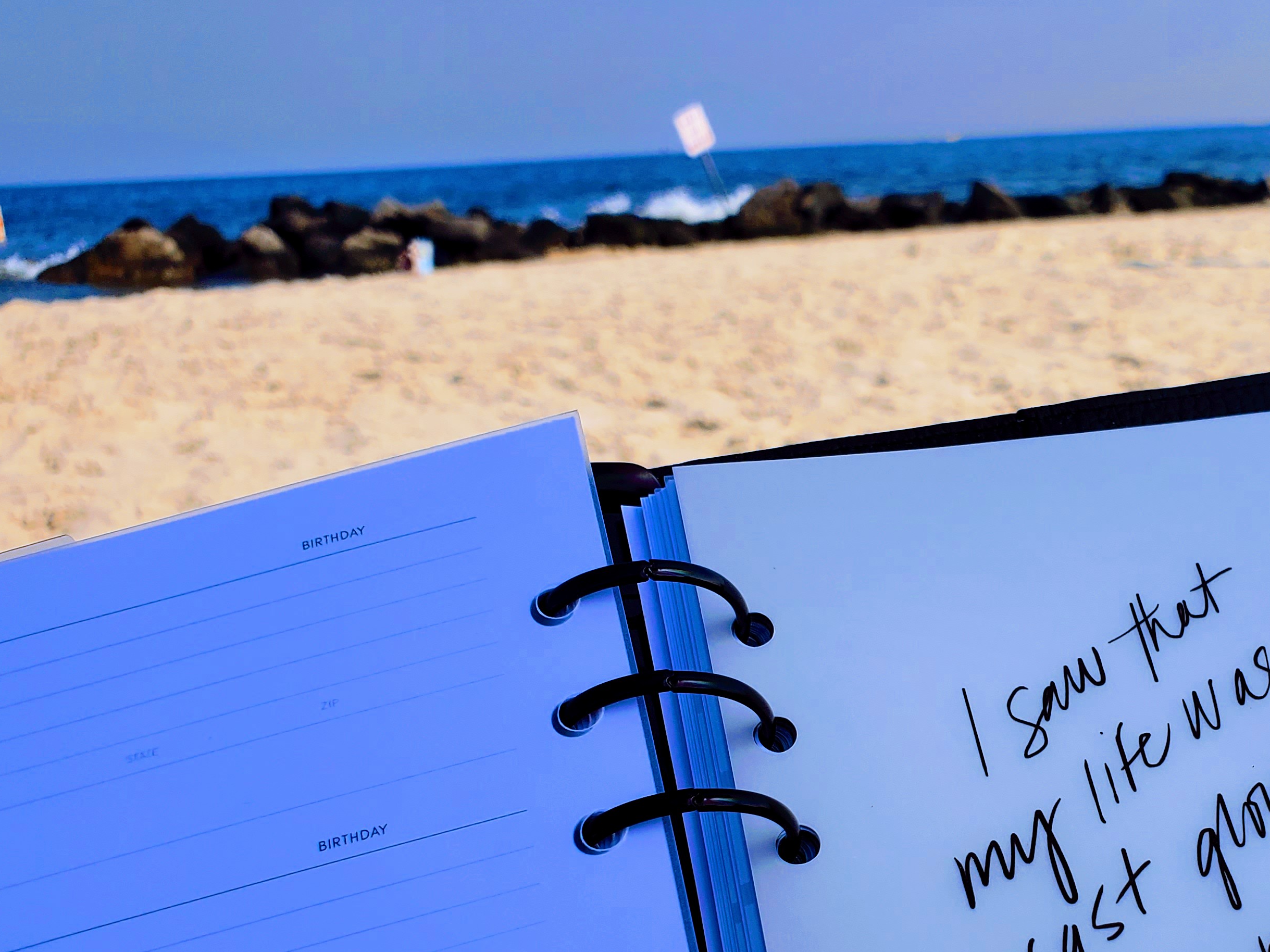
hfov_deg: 42.4
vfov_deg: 32.7
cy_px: 761
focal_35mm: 43
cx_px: 969
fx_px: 1577
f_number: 2.4
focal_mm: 4.3
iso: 50
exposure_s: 1/2145
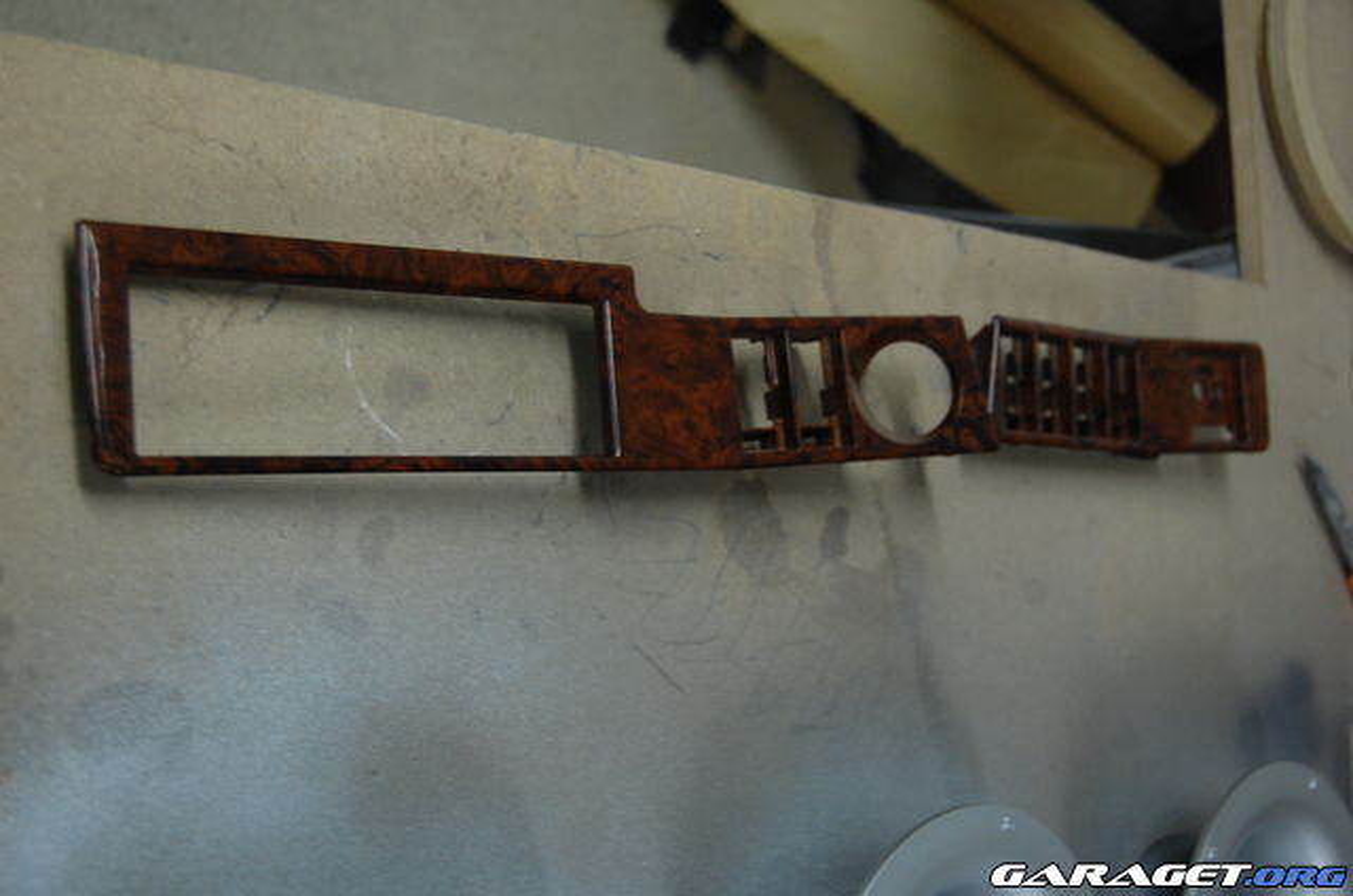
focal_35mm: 46
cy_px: 448
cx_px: 676
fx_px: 1744
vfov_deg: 28.8
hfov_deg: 42.4
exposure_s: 1/15
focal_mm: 31
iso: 800
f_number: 4.5
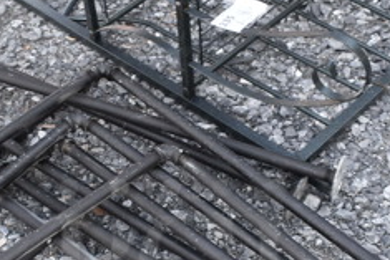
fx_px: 759
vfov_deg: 19.0
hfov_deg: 28.8
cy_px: 255
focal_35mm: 70
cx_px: 171
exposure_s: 1/125
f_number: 5.6
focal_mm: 18
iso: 200
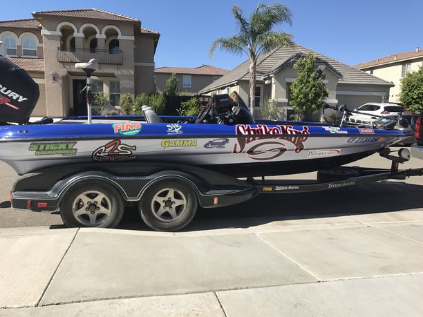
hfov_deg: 63.4
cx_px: 212
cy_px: 158
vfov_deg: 49.7
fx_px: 342
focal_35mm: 28
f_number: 1.8
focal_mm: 3.99
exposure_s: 1/2128
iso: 20
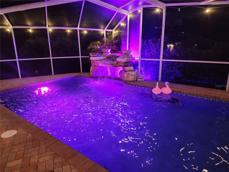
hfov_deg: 73.9
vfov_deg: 58.9
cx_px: 114
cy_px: 86
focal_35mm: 23
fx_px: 152
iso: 800
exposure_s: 1/24
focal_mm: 6.4
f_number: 1.8
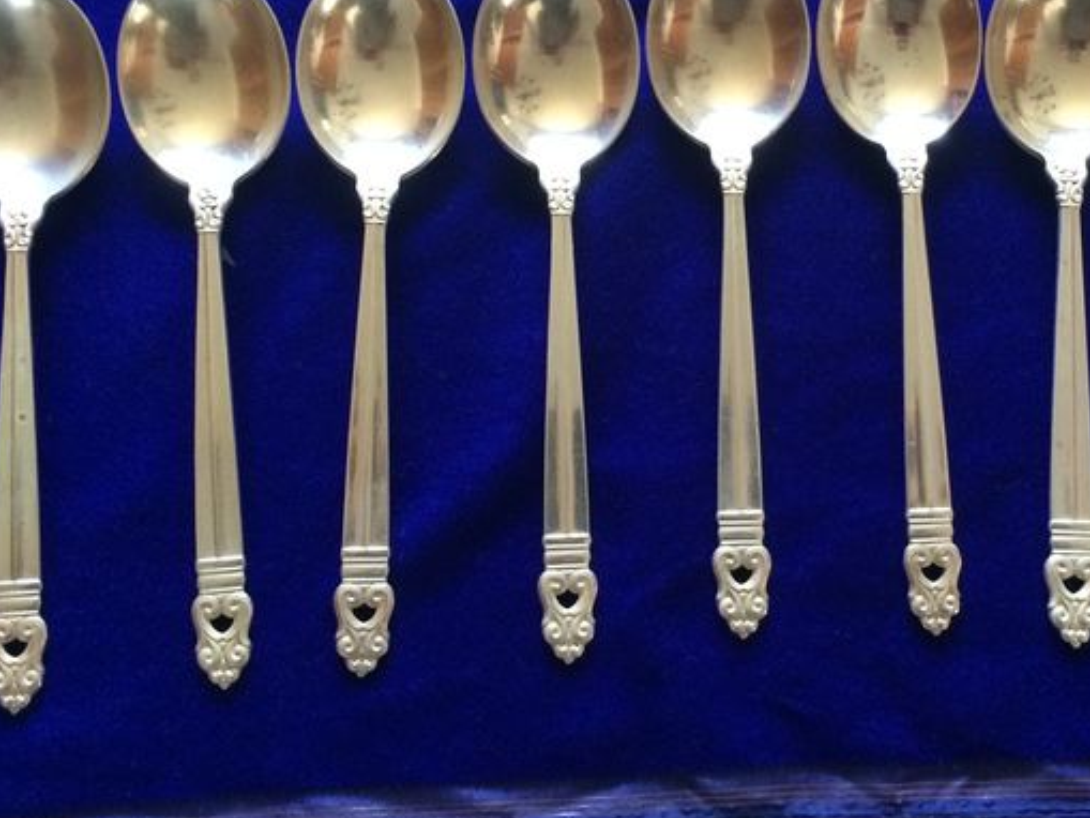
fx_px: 1669
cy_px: 237
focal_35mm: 53
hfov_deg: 36.0
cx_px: 683
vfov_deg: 27.3
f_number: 2.2
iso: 200
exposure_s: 1/30
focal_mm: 4.12
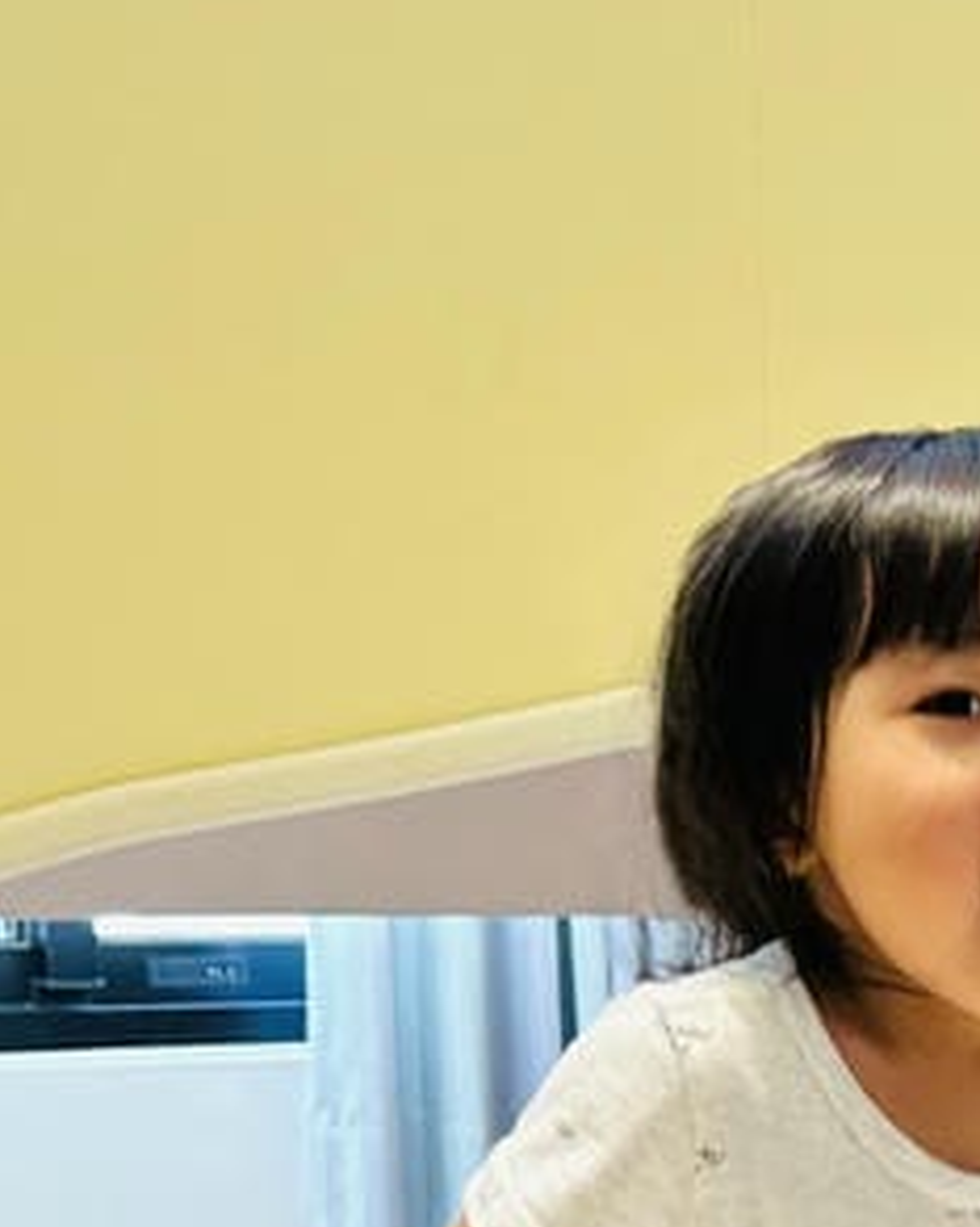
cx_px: 1298
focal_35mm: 96
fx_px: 3484
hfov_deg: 15.2
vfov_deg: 19.0
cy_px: 1436
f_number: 1.78
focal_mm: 6.86
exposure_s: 1/120
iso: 125
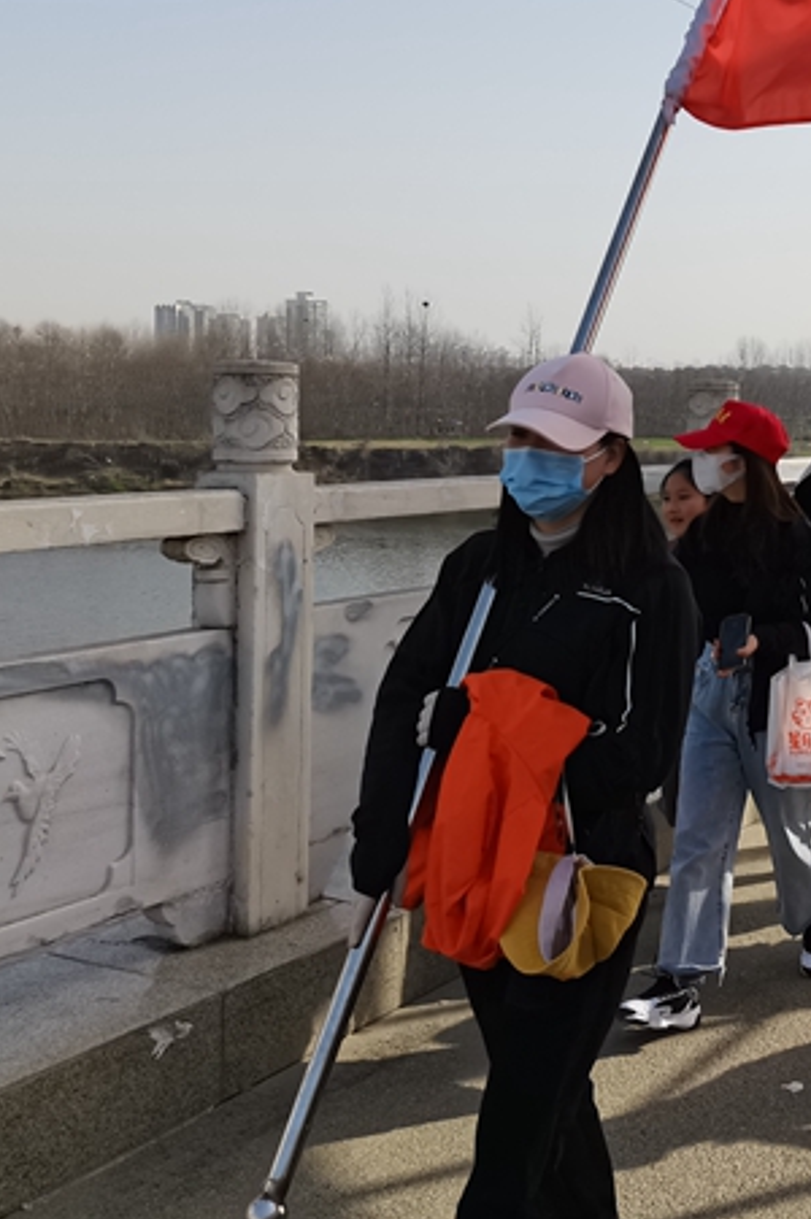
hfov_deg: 26.7
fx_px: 1624
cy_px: 435
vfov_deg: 40.8
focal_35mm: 48
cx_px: 787
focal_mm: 5.58
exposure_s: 1/1311
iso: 50
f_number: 1.8
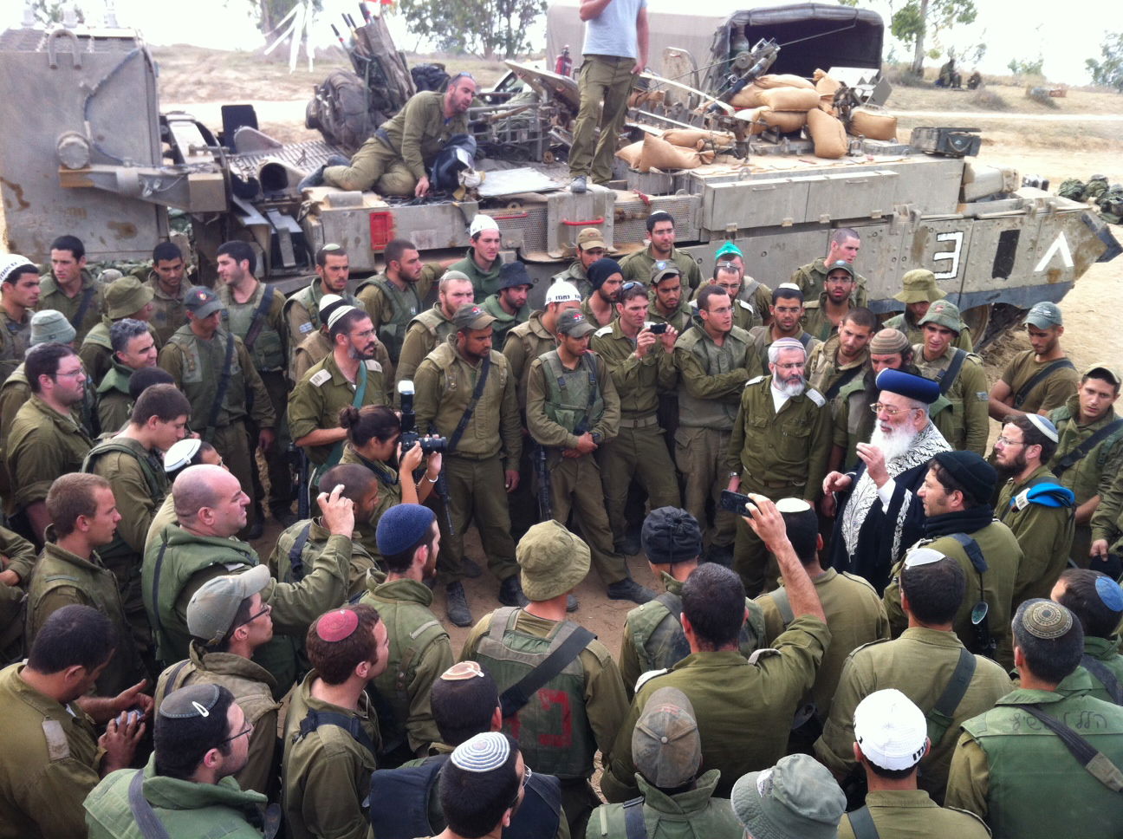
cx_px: 562
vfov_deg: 40.6
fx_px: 1134
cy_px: 420
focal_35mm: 35
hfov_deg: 52.7
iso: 80
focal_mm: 3.85
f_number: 2.8
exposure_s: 1/277
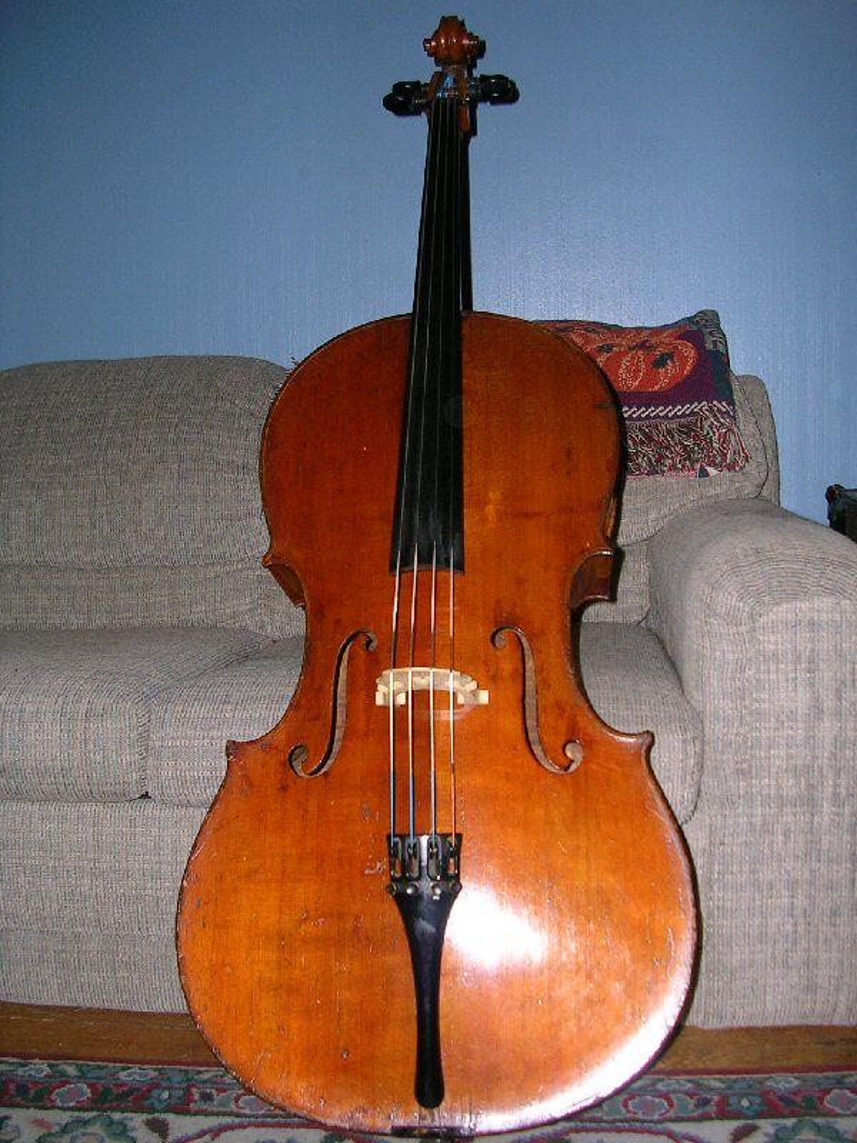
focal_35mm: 38
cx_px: 428
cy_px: 572
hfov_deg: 37.7
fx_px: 1254
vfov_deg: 49.0
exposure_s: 1/60.1
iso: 50
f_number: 2.8
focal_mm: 5.8
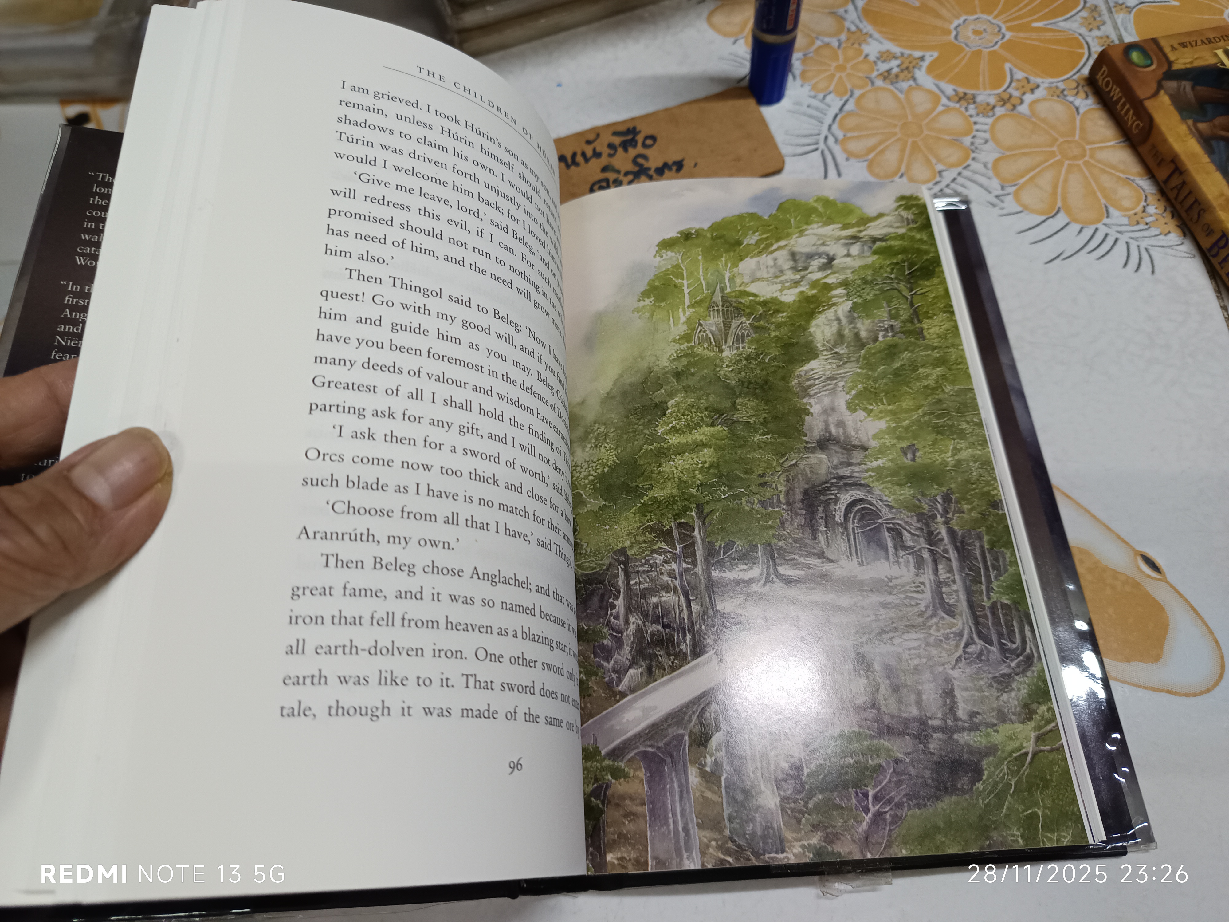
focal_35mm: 24
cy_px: 461
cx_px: 614
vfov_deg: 56.8
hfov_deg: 71.6
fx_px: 852
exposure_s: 1/33.3
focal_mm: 5.31
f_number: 1.7
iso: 870
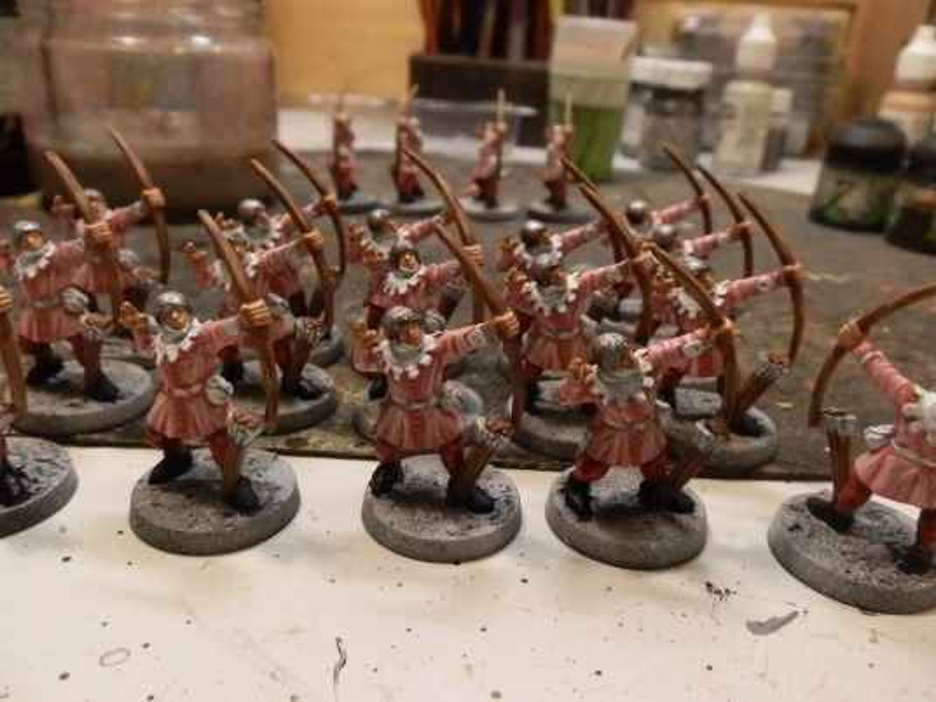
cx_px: 468
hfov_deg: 63.4
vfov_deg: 49.7
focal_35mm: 28
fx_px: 757
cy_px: 351
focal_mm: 5
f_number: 3.1
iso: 400
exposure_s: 1/125
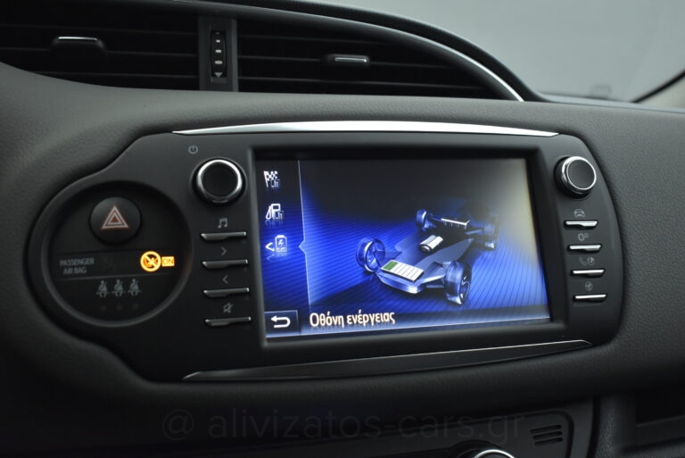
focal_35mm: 38
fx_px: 714
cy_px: 229
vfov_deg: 35.5
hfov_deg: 51.3
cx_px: 342
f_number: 4
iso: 1600
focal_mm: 25
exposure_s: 1/125
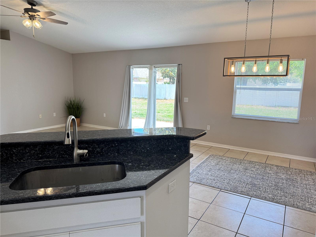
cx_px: 158
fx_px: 219
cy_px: 118
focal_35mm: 24
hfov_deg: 71.6
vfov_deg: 56.8
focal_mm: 6.76
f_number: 1.78
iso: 100
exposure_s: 1/143
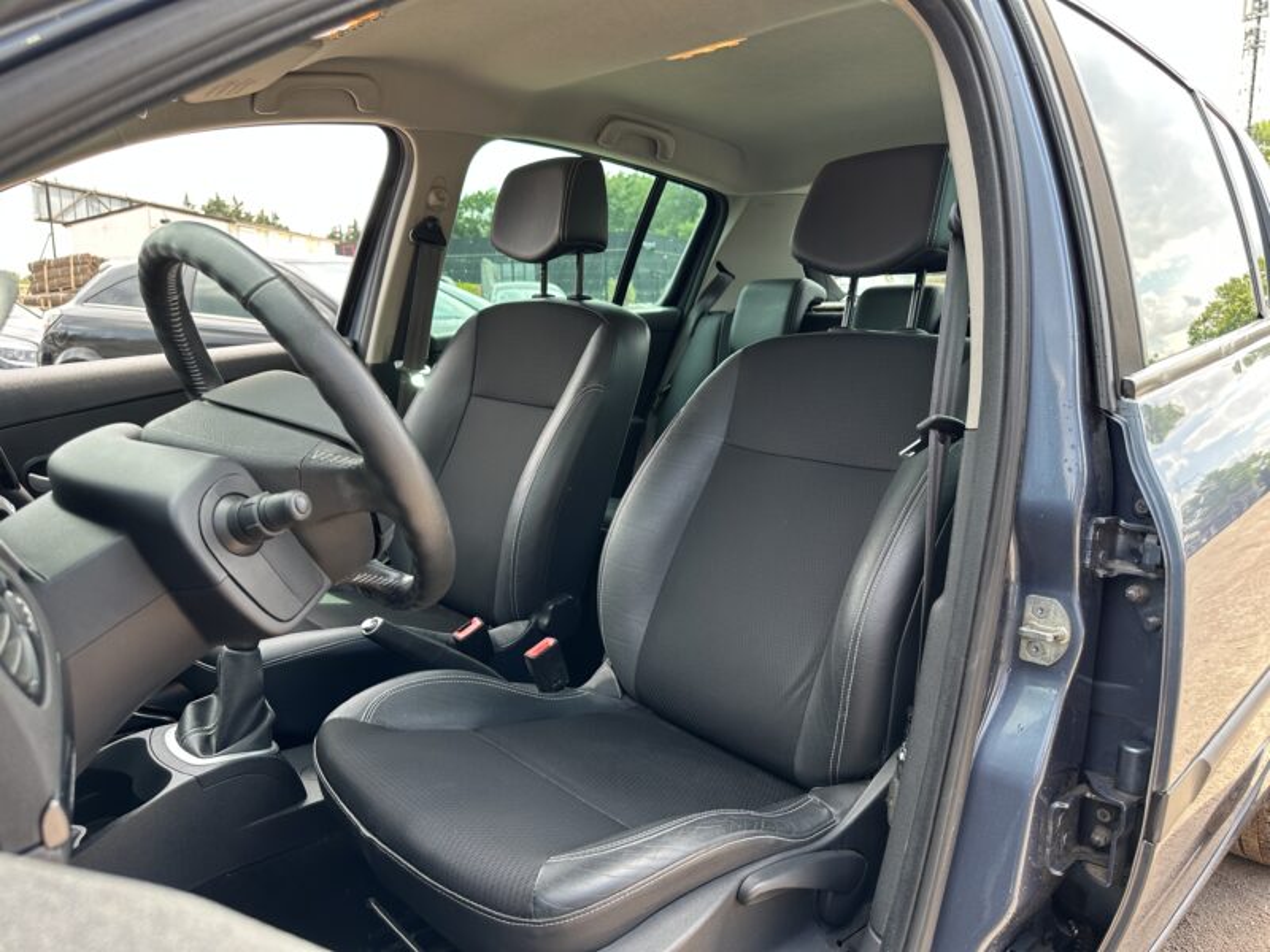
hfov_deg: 71.6
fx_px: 881
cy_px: 476
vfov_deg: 56.8
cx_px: 635
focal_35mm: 24
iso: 80
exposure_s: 1/203
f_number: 1.78
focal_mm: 6.86
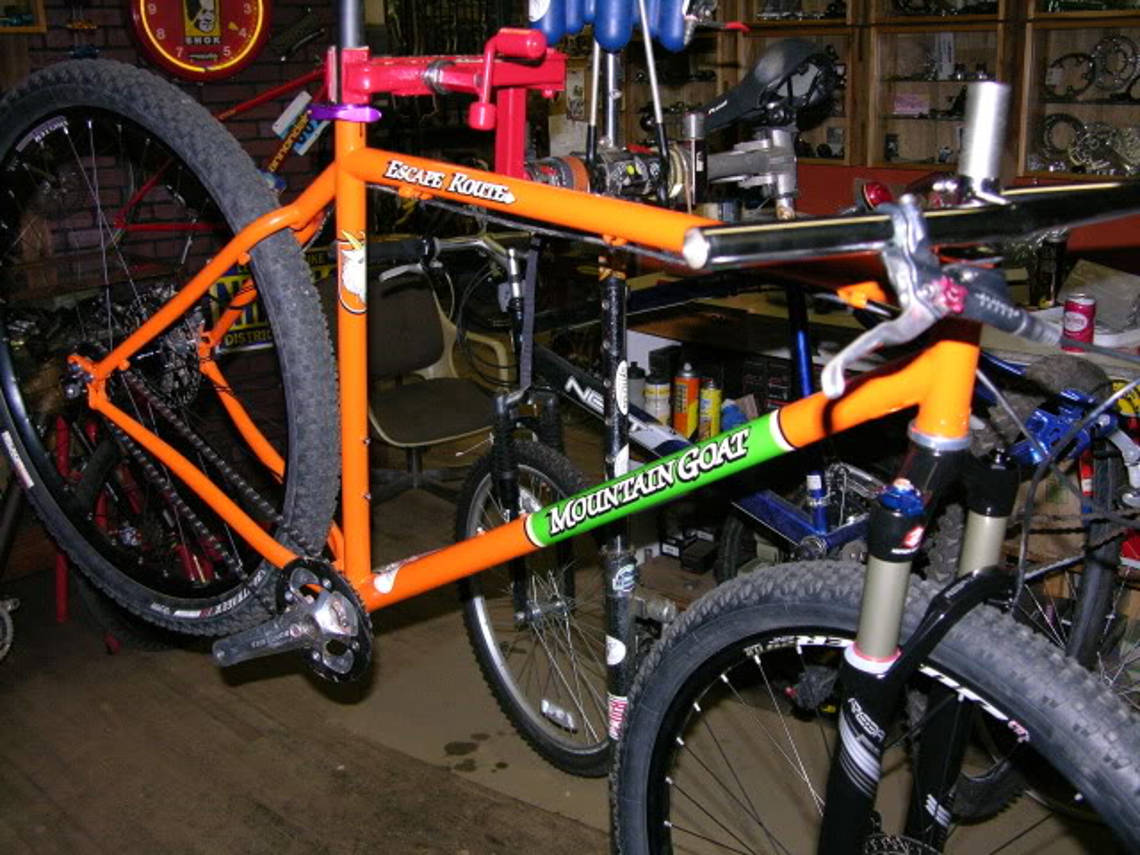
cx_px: 570
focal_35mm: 35
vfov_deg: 40.7
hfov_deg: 52.6
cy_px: 428
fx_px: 1153
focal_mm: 9
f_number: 2.8
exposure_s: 1/60.1
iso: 200
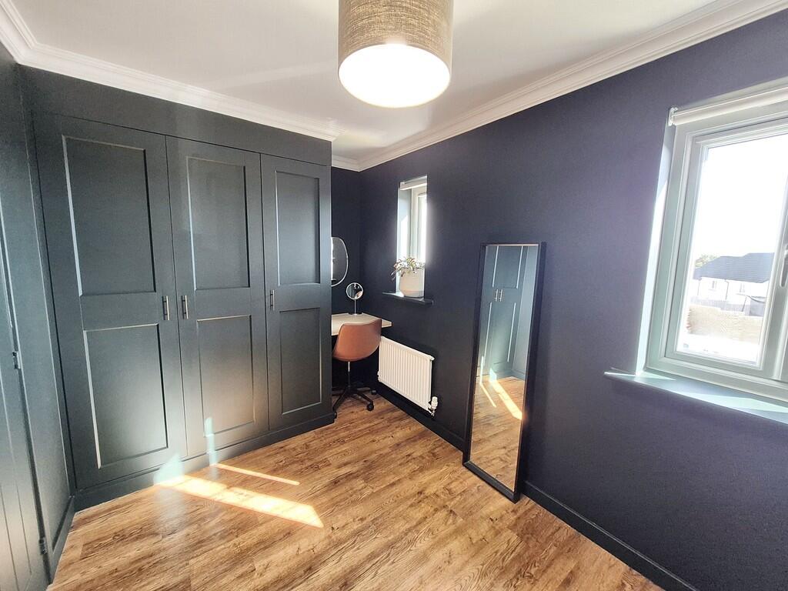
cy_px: 296
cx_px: 394
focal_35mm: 13
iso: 250
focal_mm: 1.7
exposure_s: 1/50
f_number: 2.2
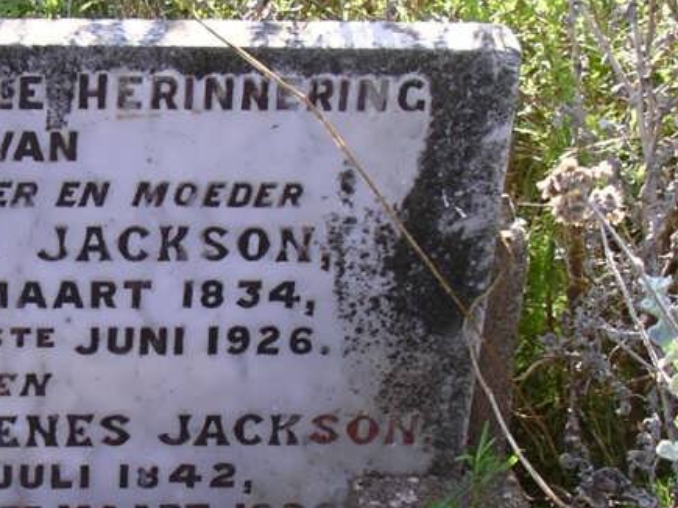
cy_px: 374
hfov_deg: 18.9
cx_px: 45
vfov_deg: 14.4
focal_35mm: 102
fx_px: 1997
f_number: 2.8
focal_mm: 5.7
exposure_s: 1/80
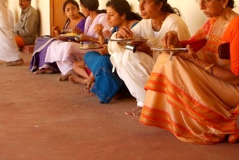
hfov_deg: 33.7
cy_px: 60
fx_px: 392
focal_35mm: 59
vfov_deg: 23.0
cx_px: 149
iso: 160
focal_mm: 18
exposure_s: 1/60
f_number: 4
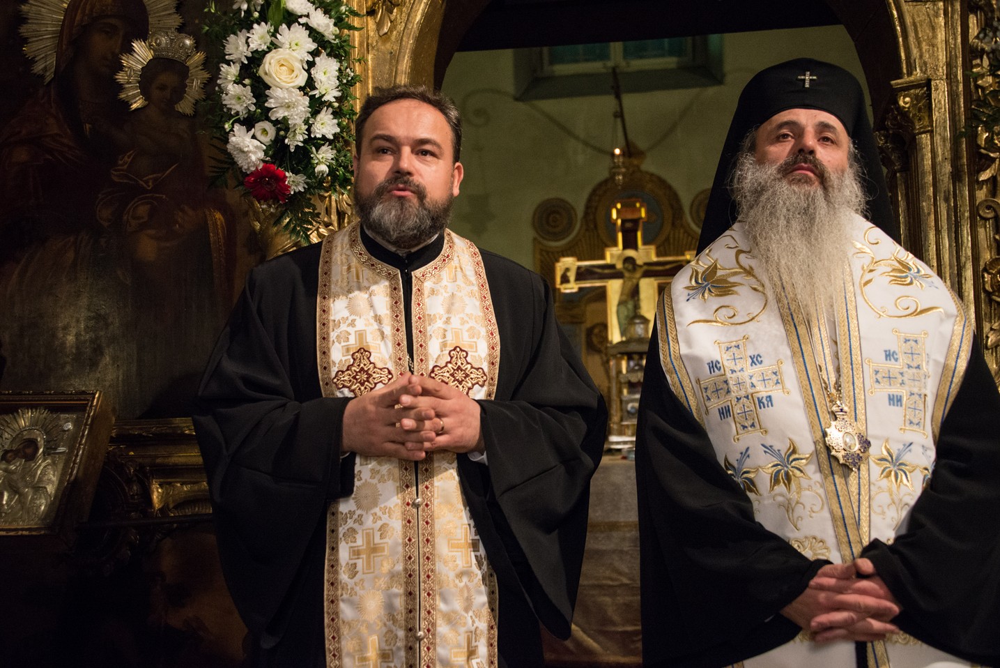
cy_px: 334
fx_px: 1167
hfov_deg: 46.4
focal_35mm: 42
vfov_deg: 31.9
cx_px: 500
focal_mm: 42
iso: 5000
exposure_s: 1/30
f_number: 4
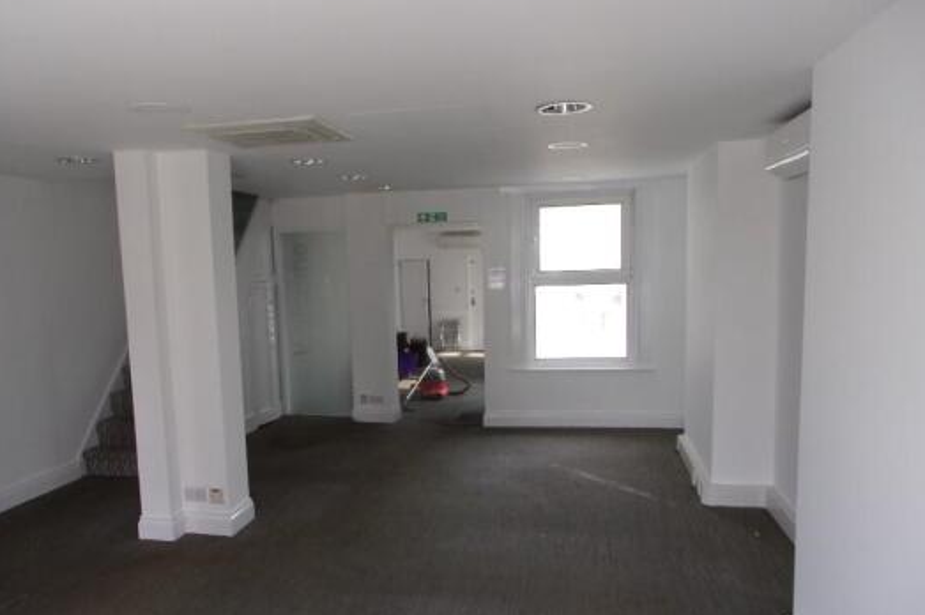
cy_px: 358
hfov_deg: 63.5
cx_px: 413
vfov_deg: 44.8
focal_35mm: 29
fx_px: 745
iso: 113
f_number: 3.6
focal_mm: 4.5
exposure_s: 1/45
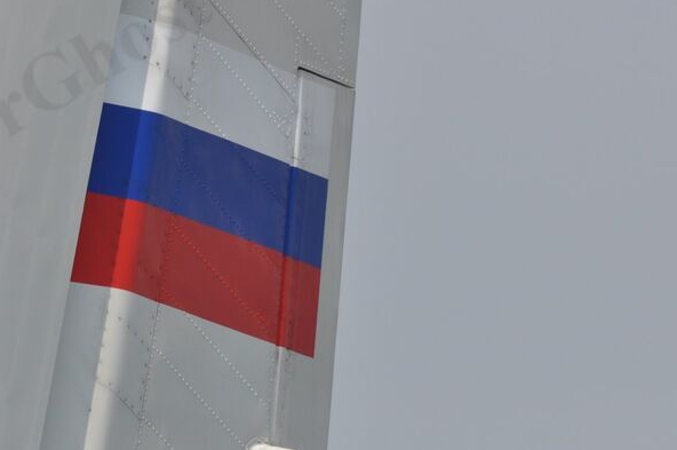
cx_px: 175
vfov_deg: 2.0
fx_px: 12789
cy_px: 7
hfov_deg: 3.0
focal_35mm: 681
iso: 200
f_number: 8
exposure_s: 1/1000
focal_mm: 210
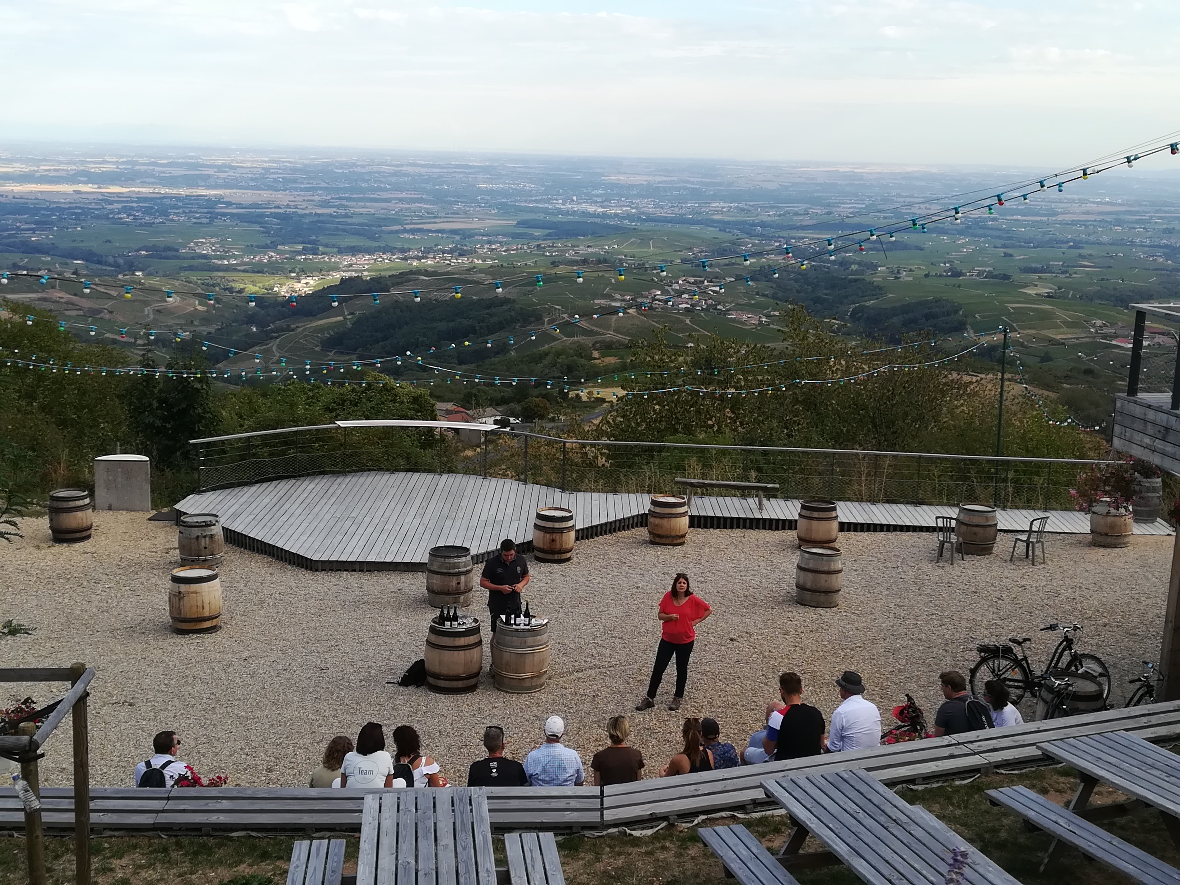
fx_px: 1364
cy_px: 442
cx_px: 590
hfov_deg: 46.8
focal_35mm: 40
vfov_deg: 36.0
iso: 50
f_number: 2.2
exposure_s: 1/351
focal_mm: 3.83
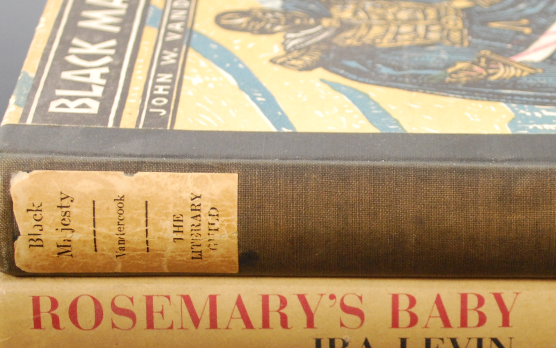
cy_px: 214
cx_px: 480
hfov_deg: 15.4
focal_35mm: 134
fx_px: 2030
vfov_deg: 9.8
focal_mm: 36
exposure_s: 1/30
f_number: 5.3
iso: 640
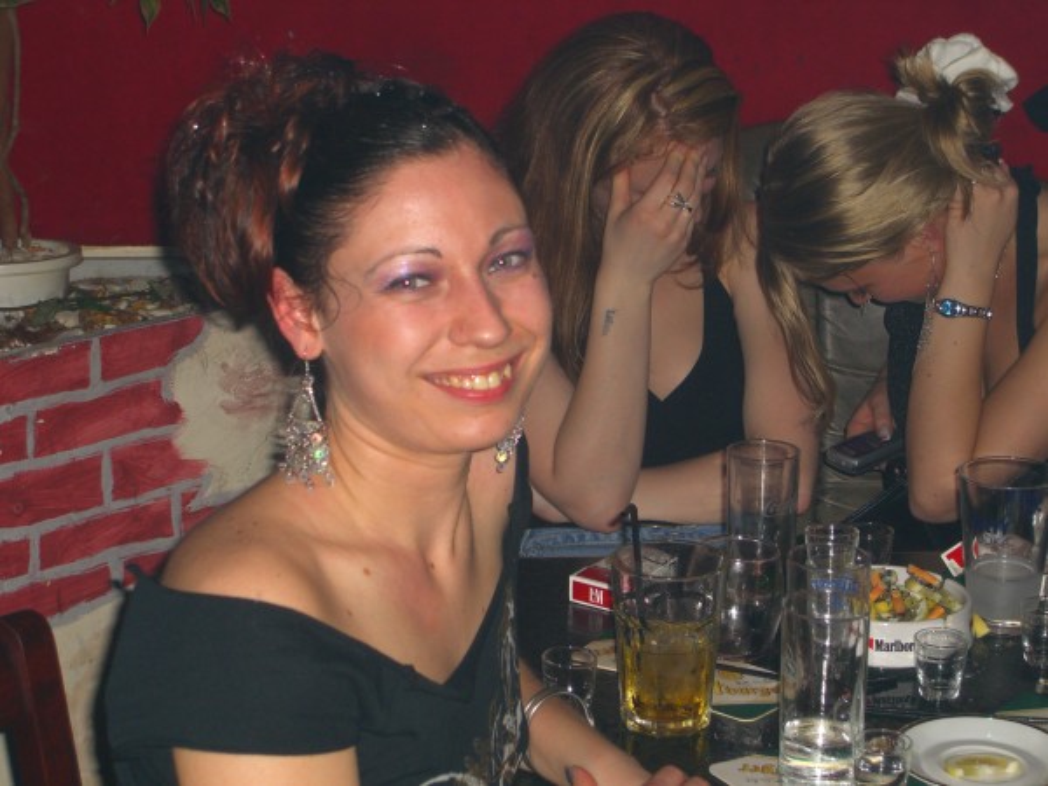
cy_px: 393
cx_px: 524
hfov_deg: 24.4
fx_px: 2422
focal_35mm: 80
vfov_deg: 18.4
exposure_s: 1/60
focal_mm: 16.6
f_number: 4.4
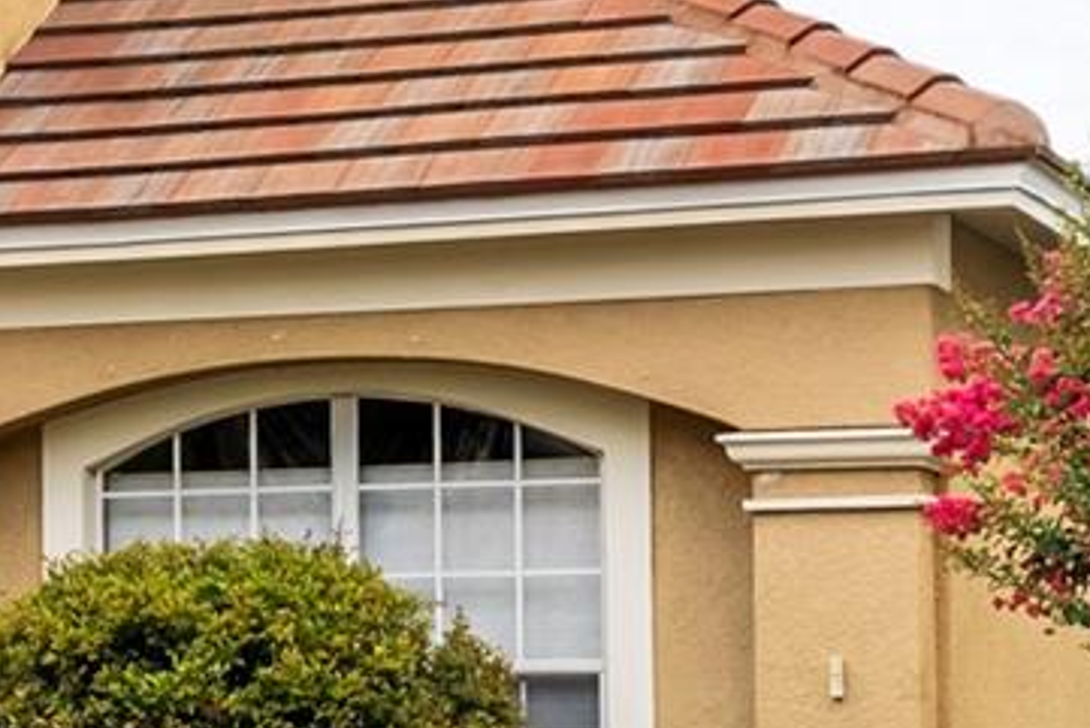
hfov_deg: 11.9
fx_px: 4695
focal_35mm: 155
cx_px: -1066
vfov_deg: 8.9
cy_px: 184
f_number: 7.1
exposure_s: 1/500
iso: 1000
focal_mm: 35
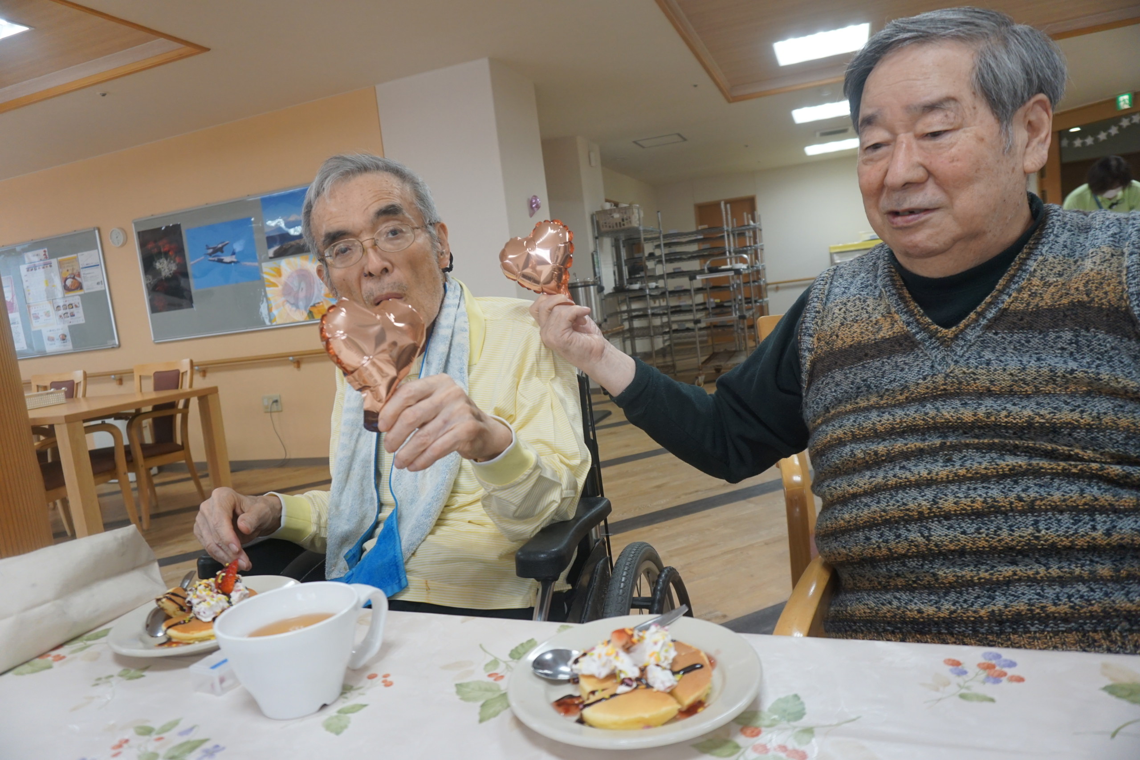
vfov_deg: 53.1
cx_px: 570
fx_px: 760
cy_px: 380
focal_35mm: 24
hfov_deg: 73.7
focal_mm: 16
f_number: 4
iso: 500
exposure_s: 1/160
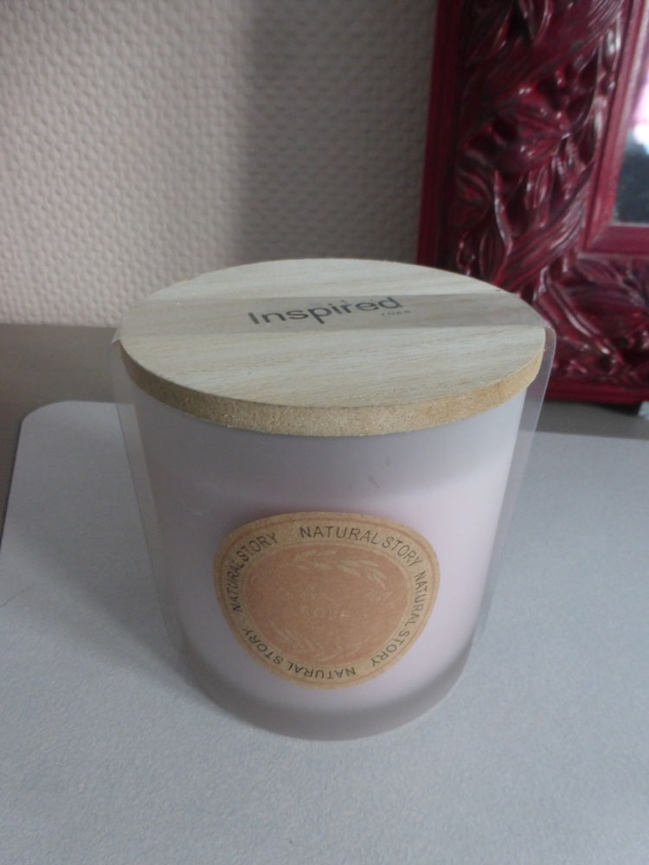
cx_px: 324
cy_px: 432
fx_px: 625
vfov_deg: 69.4
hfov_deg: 54.9
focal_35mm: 25
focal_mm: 4.3
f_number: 3.3
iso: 400
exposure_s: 1/8
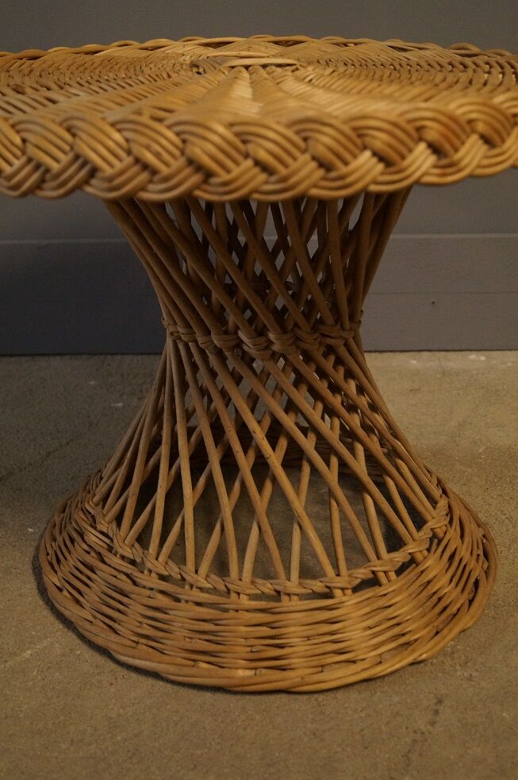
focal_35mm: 45
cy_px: 390
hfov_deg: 29.8
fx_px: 974
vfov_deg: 43.6
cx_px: 259
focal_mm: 30
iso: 1600
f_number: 4.5
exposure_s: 1/30
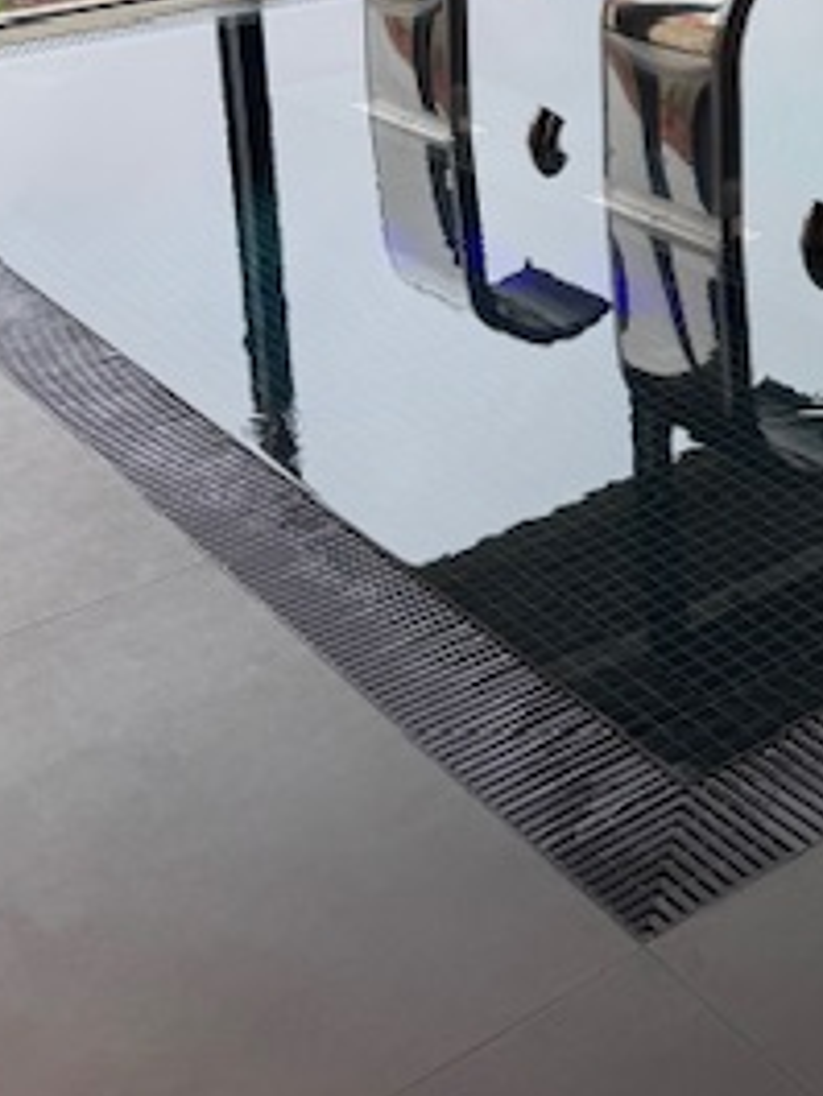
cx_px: 931
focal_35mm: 58
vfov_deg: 30.3
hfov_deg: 23.5
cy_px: -62
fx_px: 1837
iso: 80
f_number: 1.78
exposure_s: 1/325
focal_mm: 6.76
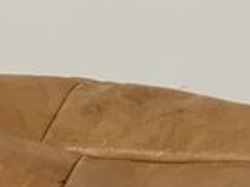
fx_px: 1508
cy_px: 448
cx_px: 29
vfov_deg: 6.7
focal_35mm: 209
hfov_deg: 9.4
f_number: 1.8
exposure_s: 1/50
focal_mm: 3
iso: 50
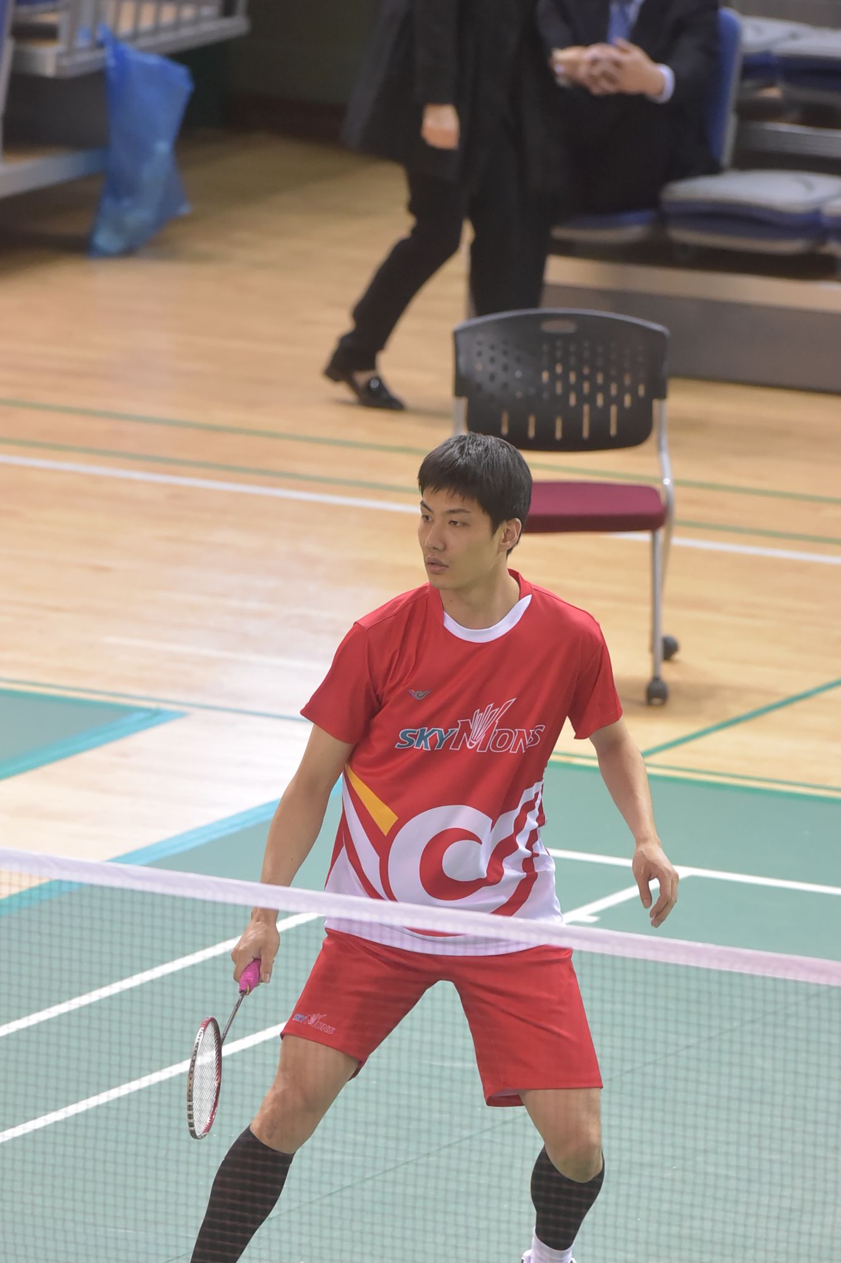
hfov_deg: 3.7
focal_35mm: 367
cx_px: 356
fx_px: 12870
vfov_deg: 5.6
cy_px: 754
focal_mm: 300
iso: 8000
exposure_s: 1/500
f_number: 6.3
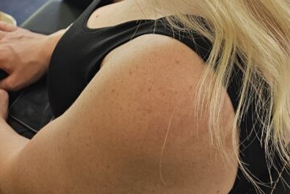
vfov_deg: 16.0
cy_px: -177
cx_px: 181
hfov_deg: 29.1
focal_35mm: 69
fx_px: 556
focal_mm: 6.3
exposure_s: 1/100
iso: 125
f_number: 1.7
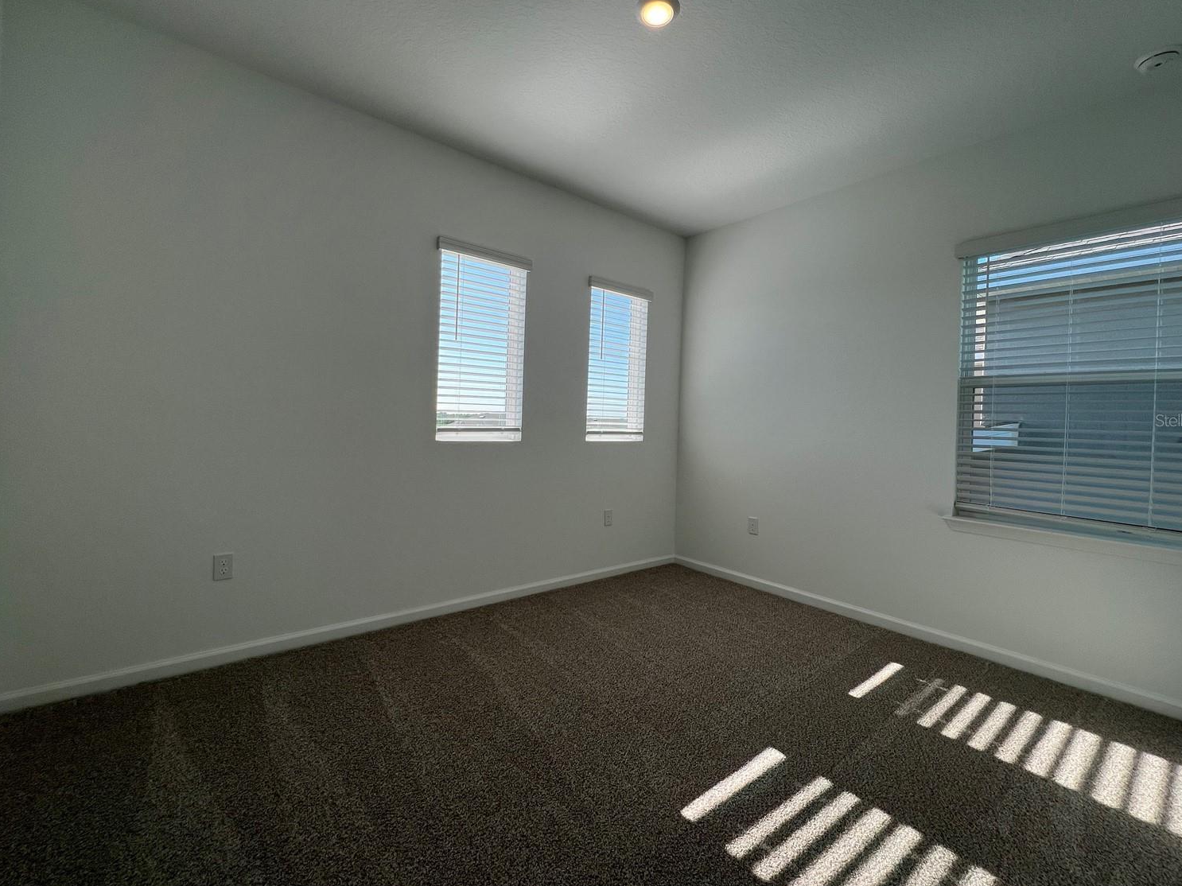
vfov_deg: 85.6
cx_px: 594
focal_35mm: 14
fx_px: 478
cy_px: 420
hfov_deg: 102.1
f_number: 1.8
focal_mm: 1.57
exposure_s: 1/342
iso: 32
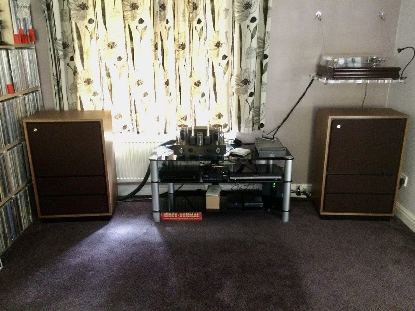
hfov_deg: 61.7
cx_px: 208
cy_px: 156
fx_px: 348
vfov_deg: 48.2
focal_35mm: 29
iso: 640
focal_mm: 4.15
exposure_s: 1/17
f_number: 2.2
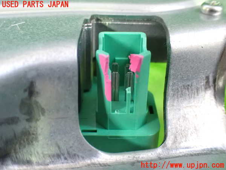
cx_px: 113
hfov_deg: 45.8
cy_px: 85
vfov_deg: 35.1
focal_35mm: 41
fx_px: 268
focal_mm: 7.31
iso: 1600
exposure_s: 1/25
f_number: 2.8
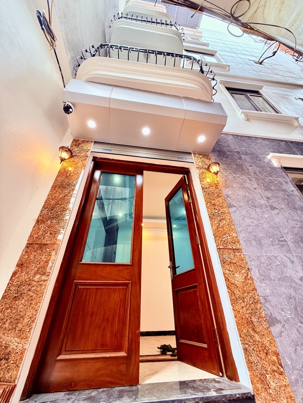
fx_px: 163
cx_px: 152
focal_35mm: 14
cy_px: 202
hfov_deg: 85.7
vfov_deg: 102.1
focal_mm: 2.22
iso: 160
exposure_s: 1/99
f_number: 2.2
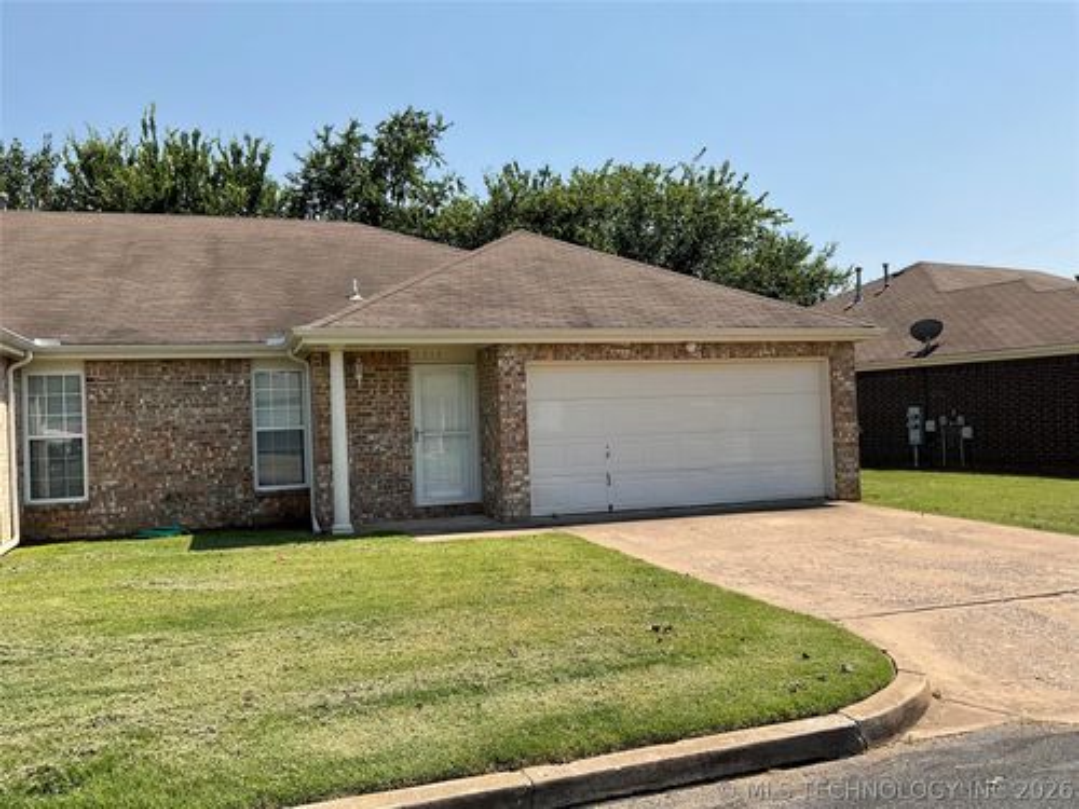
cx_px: 540
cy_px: 404
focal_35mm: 29
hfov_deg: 61.7
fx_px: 904
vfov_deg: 48.2
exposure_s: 1/2141
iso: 16
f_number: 1.8
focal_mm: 3
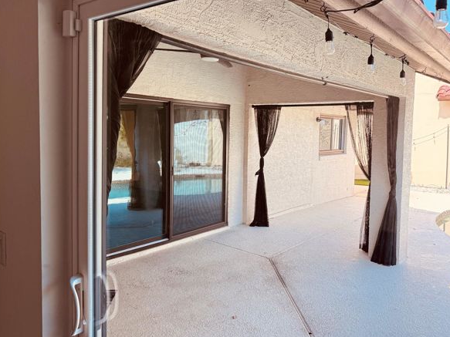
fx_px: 377
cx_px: 248
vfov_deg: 48.2
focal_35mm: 29
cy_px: 153
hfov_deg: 61.5
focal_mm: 6.76
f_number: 1.78
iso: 80
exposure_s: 1/414
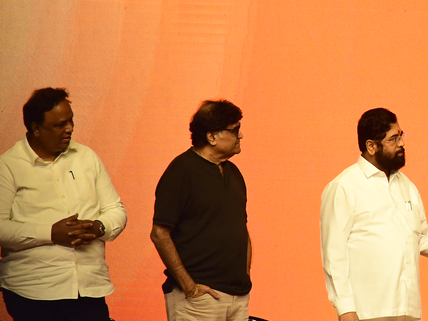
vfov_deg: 2.0
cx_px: 502
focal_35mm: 739
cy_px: 185
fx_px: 9138
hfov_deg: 2.7
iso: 1250
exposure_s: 1/400
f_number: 4
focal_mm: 200
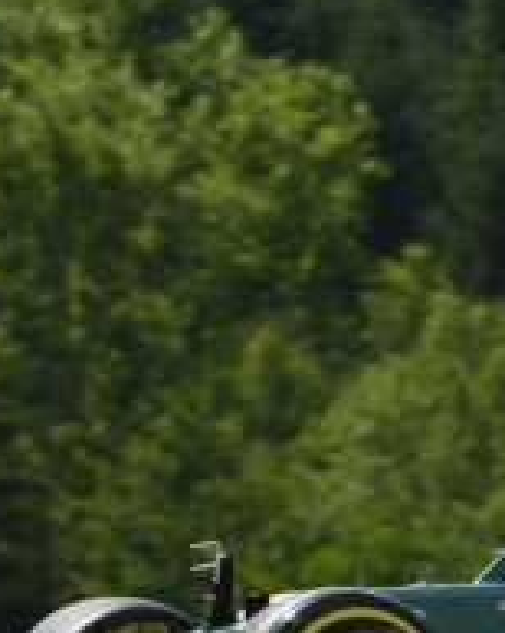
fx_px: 17758
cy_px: 400
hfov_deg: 1.6
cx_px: 780
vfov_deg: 2.0
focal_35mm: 949
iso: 400
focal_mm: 280
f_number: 8
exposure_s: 1/1000
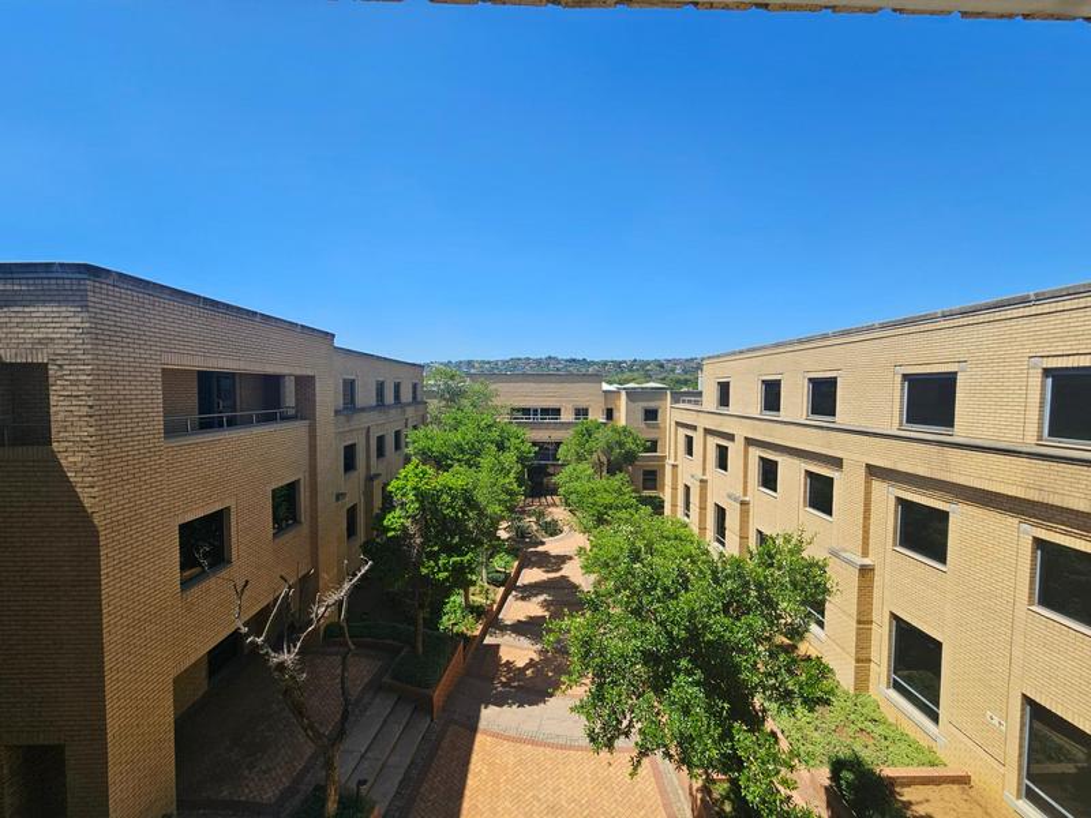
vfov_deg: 89.9
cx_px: 546
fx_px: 410
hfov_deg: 106.2
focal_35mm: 13
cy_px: 409
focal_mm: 2.2
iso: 50
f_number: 2.2
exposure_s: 1/2000
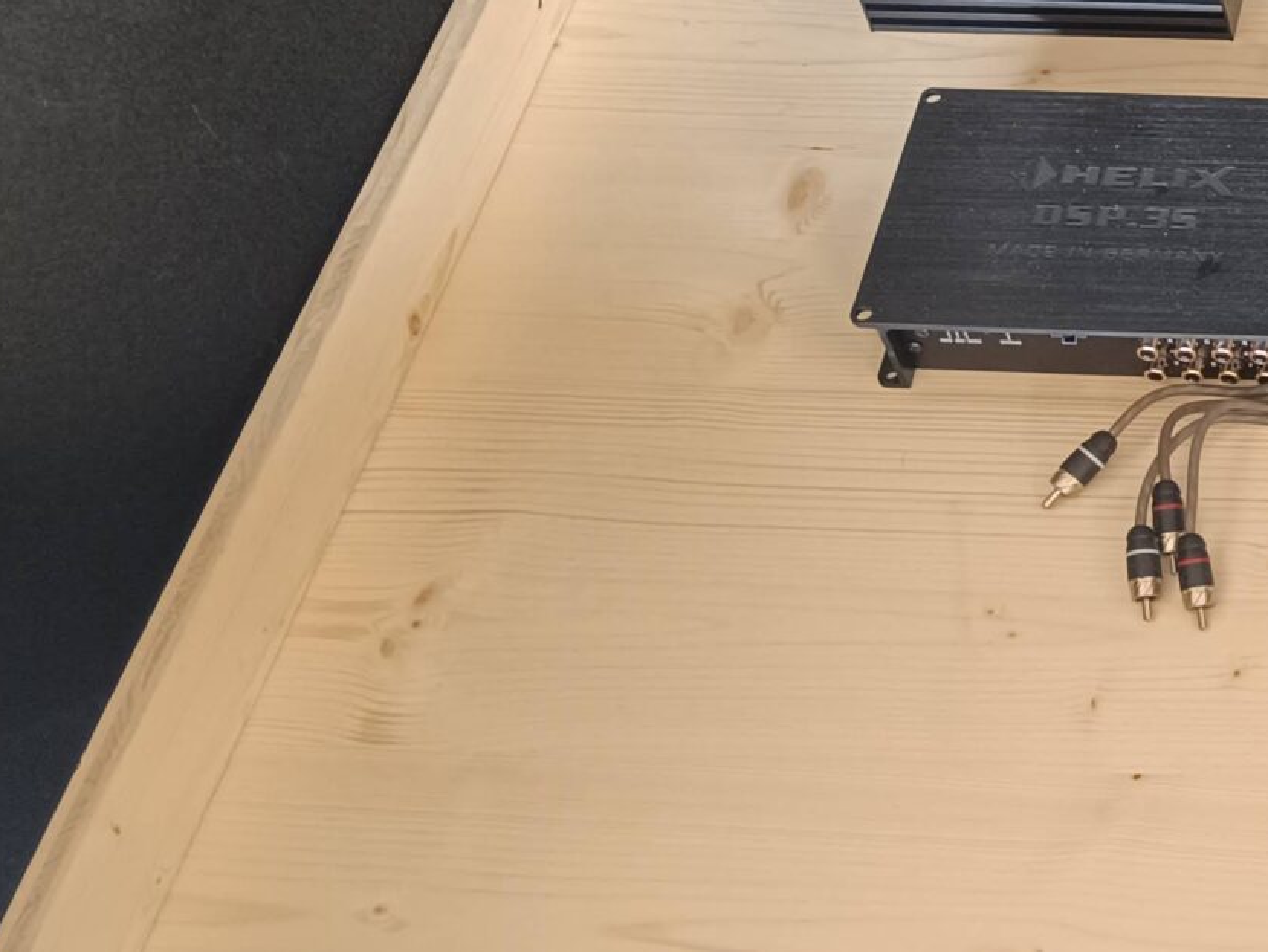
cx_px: 1939
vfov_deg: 19.9
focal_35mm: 74
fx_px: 2711
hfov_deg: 21.7
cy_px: 387
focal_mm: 5.59
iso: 703
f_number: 1.88
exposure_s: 1/50.1
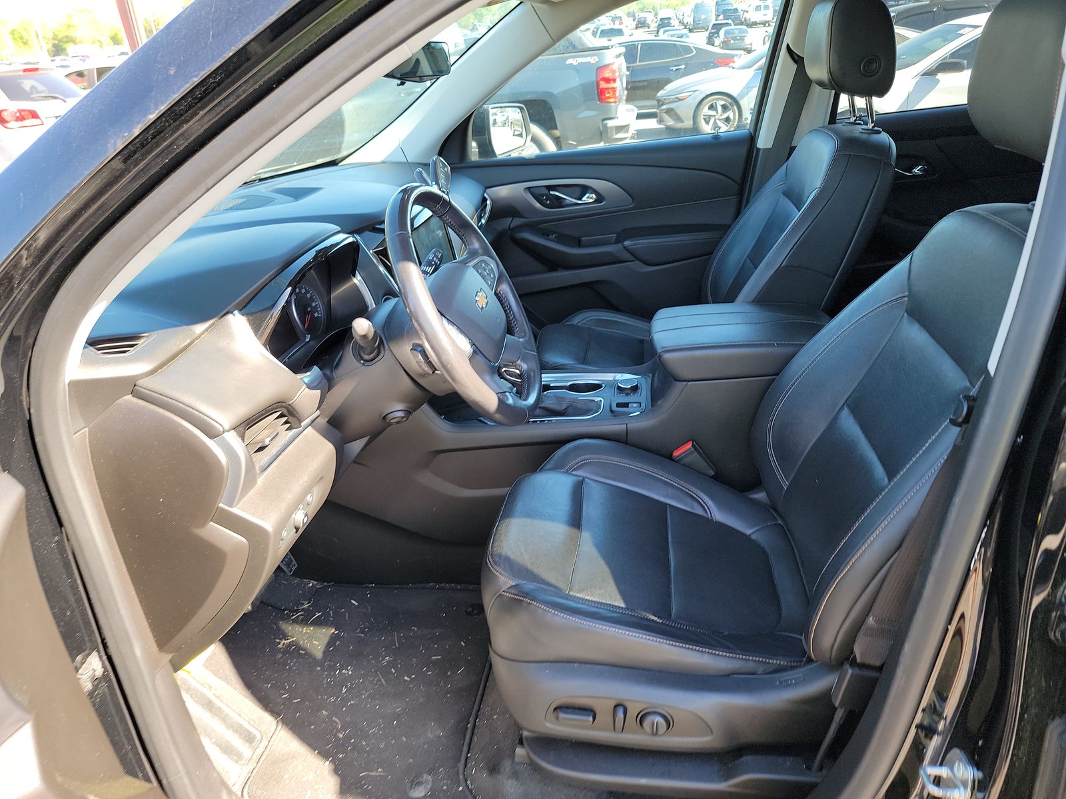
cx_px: 533
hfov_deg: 71.6
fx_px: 739
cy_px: 400
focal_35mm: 24
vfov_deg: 56.8
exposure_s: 1/59
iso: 62
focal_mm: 6.7
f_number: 1.8
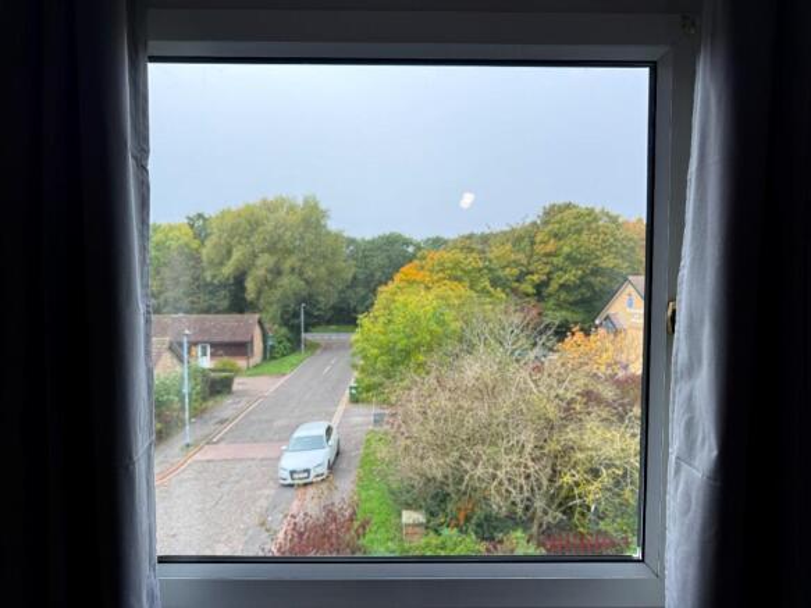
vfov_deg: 56.8
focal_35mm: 24
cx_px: 406
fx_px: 562
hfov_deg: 71.6
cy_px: 304
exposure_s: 1/401
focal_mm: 6.76
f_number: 1.78
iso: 100
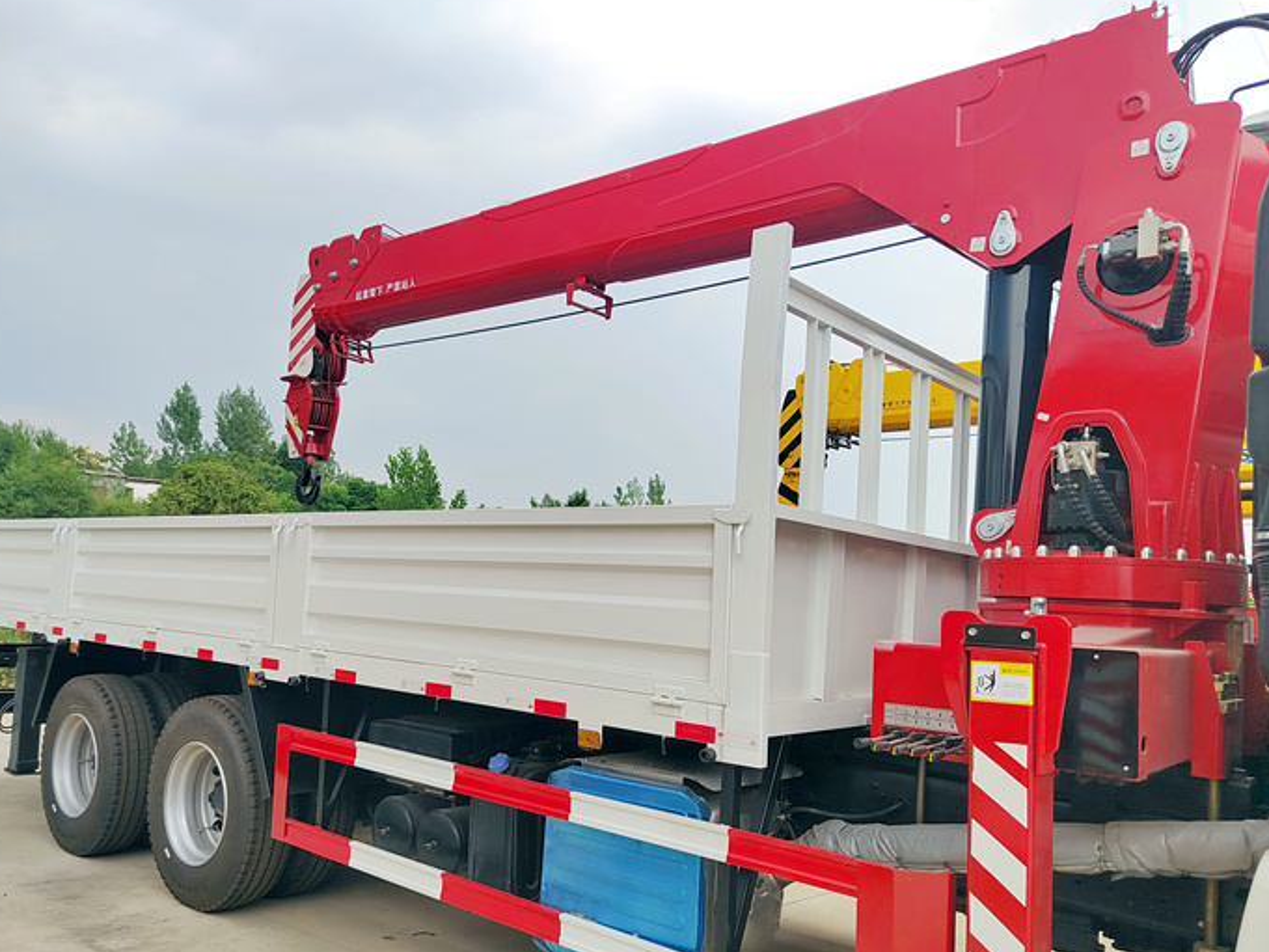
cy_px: 531
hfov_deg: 65.1
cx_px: 568
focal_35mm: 27
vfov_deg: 51.3
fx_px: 990
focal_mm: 5.52
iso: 128
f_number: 1.9
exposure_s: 1/120
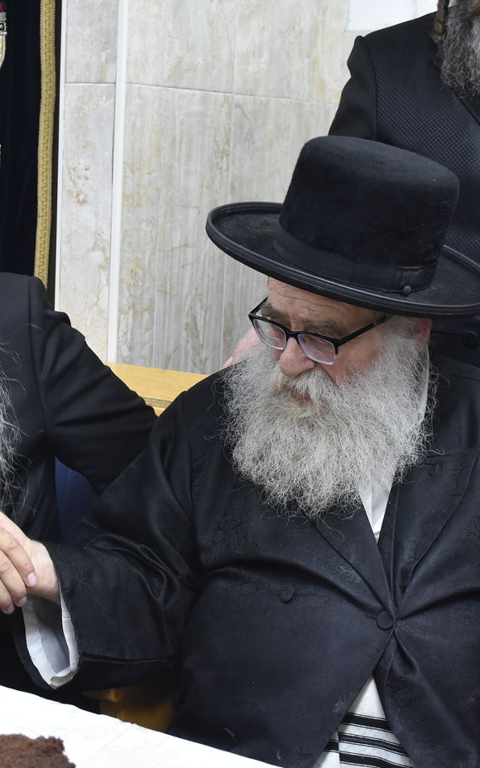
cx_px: 170
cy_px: 385
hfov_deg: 21.6
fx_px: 1256
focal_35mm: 60
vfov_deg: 34.0
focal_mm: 26
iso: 1250
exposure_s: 1/60
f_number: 5.6
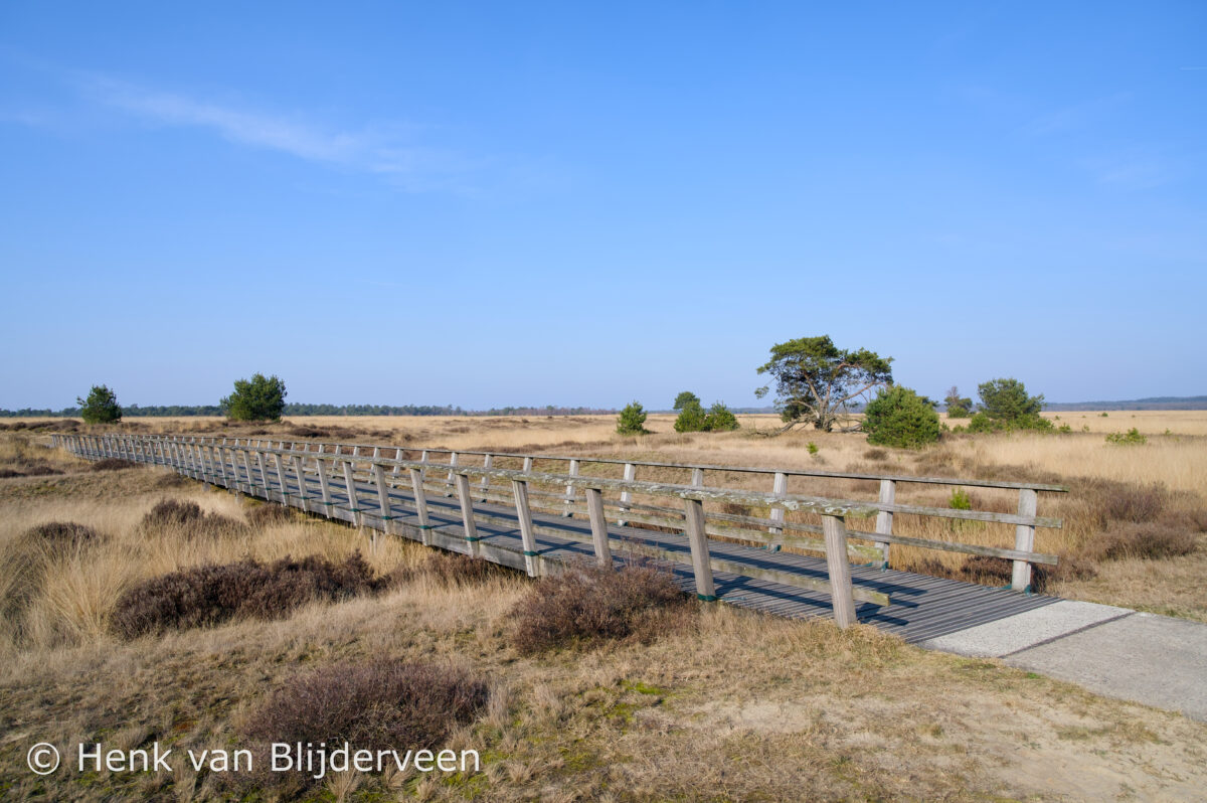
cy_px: 402
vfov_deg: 53.1
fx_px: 804
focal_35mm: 24
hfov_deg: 73.8
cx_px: 604
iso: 100
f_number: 7.1
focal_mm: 24
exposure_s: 1/400
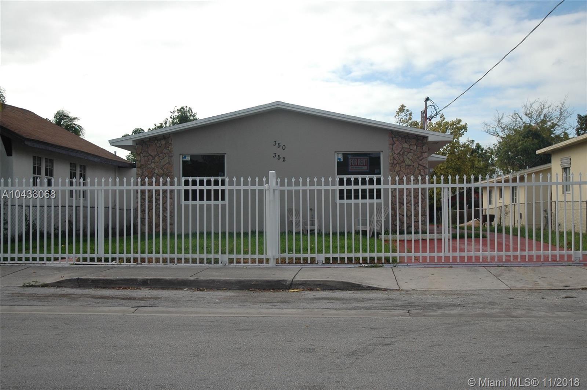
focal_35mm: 44
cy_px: 195
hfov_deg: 45.0
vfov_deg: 30.8
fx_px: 708
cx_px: 294
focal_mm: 29
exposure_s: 1/1600
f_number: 4
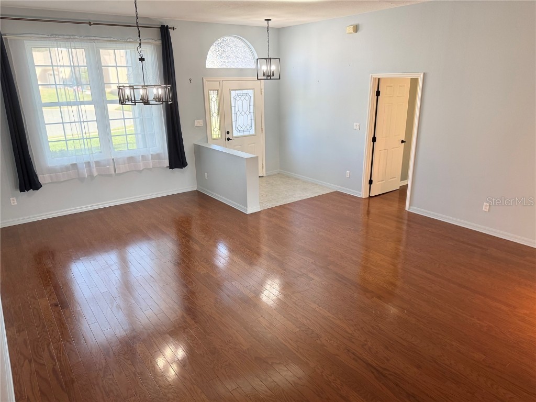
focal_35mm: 24
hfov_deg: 71.6
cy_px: 201
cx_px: 268
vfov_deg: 56.8
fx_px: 372
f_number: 1.78
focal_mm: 6.76
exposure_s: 1/120
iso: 160
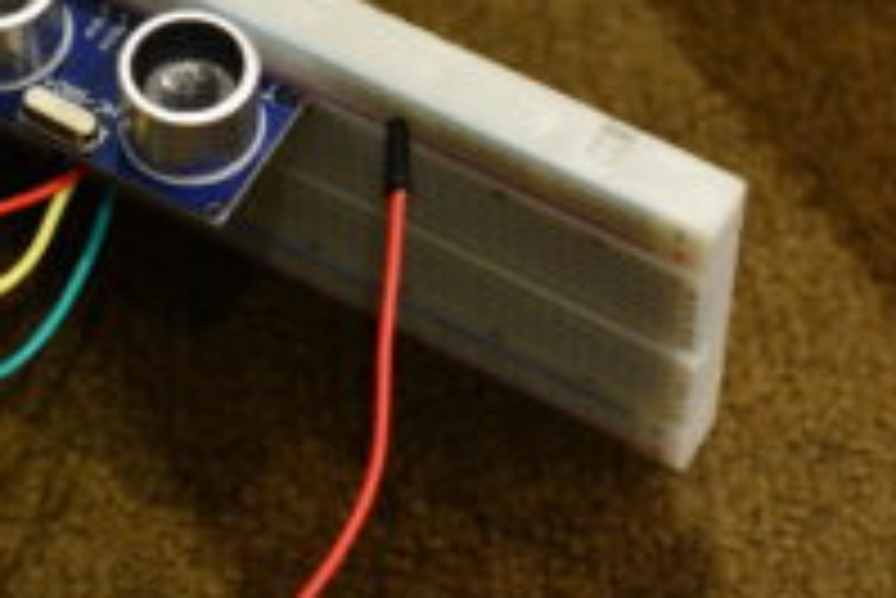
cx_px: -29
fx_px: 3772
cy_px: 11
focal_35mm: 151
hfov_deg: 13.3
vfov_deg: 9.0
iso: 800
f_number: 3.5
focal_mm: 35
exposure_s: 1/100
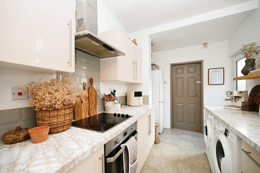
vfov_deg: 81.2
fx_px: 101
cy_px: 86
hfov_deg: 104.2
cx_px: 130
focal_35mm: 14
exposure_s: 1/60
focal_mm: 14
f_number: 4
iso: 640
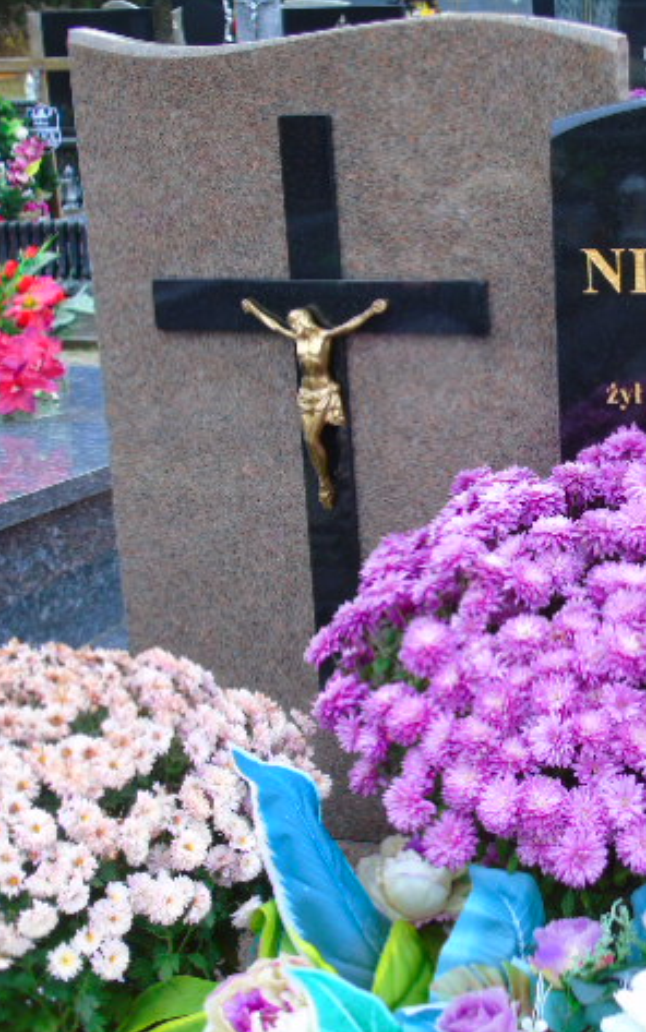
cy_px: 519
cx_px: 583
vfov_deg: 31.1
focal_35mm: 66
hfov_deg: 19.4
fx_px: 1857
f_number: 4.1
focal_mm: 8.2
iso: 100
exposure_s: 1/30
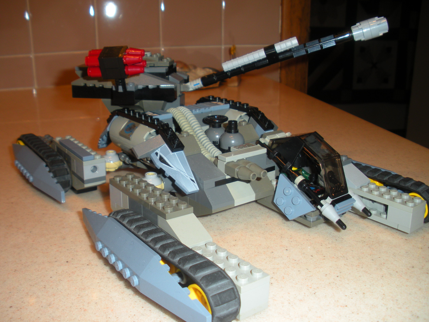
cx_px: 209
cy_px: 162
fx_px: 459
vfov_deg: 38.7
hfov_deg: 50.1
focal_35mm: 37
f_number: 3.5
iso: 64
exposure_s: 1/30
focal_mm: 6.3
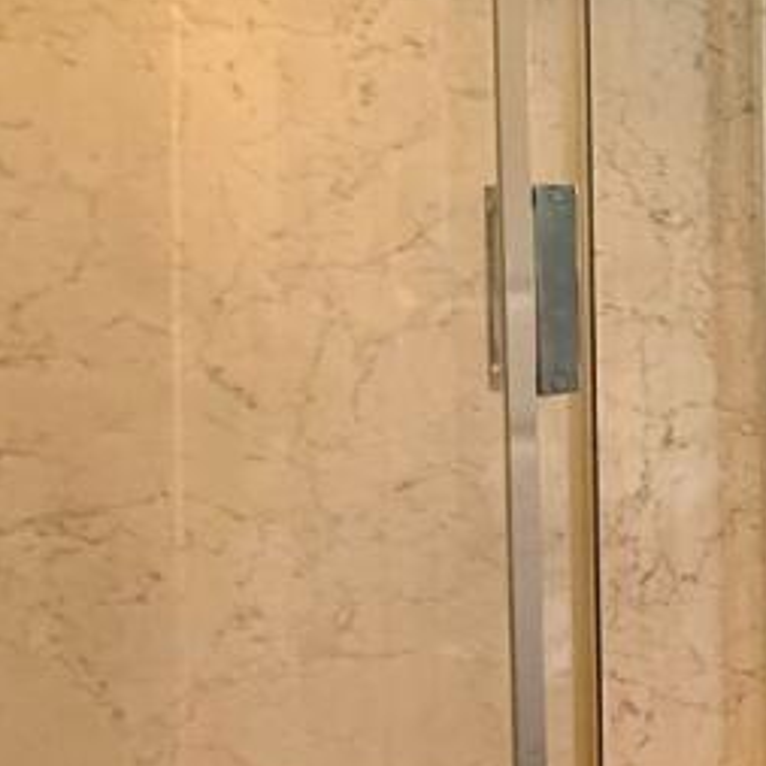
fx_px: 1252
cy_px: 266
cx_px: 1178
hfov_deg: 25.0
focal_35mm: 50
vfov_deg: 33.8
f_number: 2.2
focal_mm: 2.22
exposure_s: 1/100
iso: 320
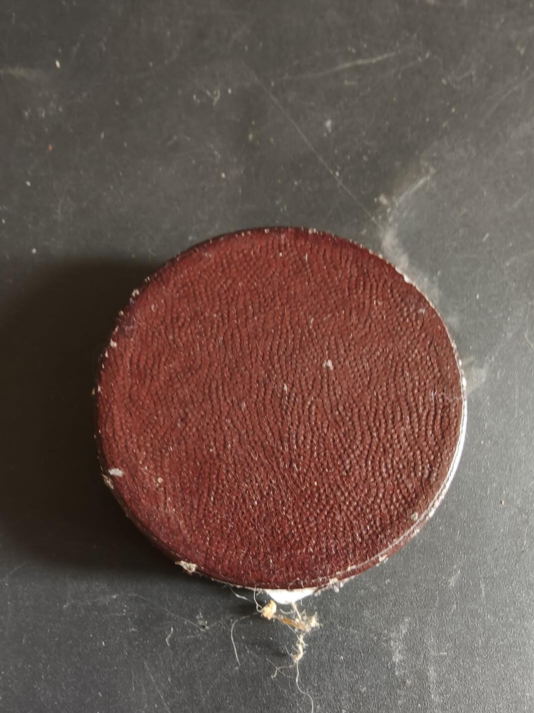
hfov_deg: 48.2
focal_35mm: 29
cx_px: 269
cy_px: 418
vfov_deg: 61.3
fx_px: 596
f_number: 2
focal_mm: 2.32
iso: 1250
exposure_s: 1/41.5
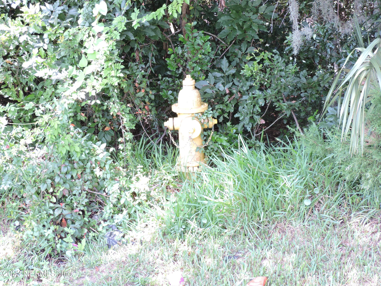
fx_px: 616
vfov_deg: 26.1
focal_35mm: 56
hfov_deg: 34.3
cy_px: 141
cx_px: 190
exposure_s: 1/60
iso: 250
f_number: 4.1
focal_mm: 9.8
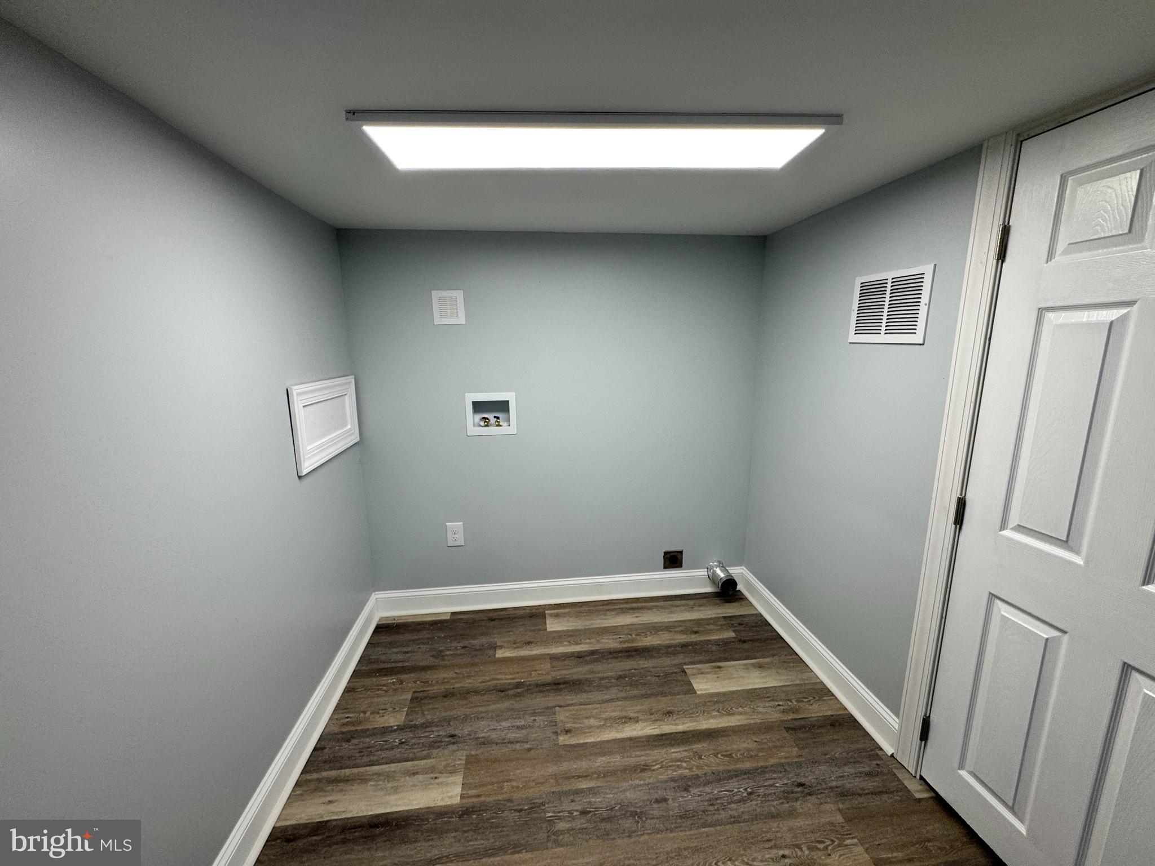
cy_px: 433
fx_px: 467
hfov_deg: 102.1
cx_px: 578
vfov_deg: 85.7
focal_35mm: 14
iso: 125
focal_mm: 2.22
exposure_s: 1/120
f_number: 2.2
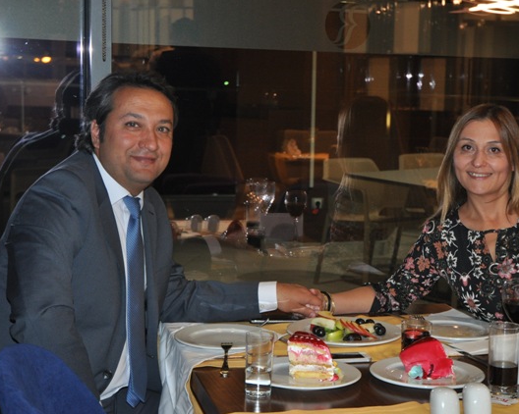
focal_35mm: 75
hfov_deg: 25.4
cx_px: 307
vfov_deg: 20.4
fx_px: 1152
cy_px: 207
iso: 800
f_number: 4.2
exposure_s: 1/60
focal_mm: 44
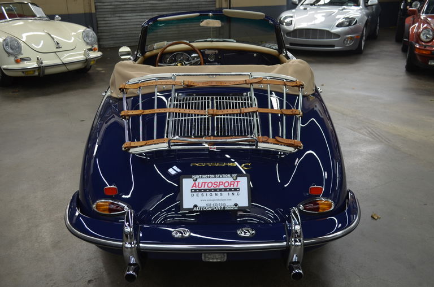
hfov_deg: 53.2
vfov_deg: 36.7
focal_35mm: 36
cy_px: 144
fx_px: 433
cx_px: 217
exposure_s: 1/60
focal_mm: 24
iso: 400
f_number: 4
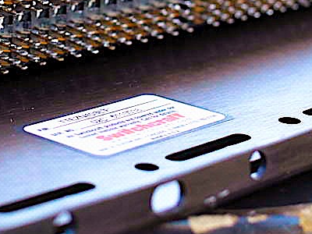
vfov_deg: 9.7
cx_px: 23
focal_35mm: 151
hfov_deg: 12.9
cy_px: -26
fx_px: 1365
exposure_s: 1/80
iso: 400
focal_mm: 35
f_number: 4.5
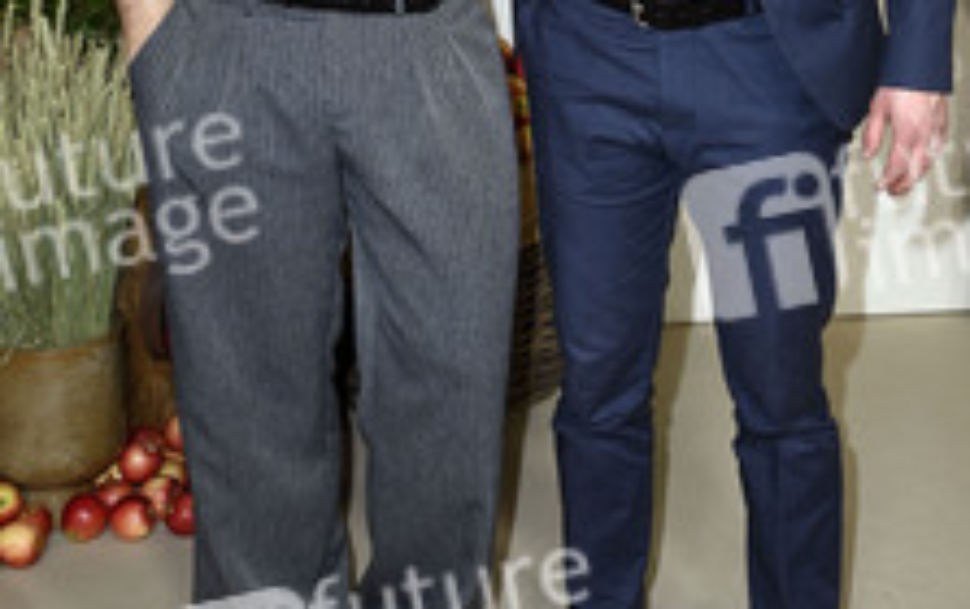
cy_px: 0
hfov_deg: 28.2
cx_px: 509
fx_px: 1932
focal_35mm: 73
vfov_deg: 17.5
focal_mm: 40
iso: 640
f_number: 5
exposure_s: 1/250
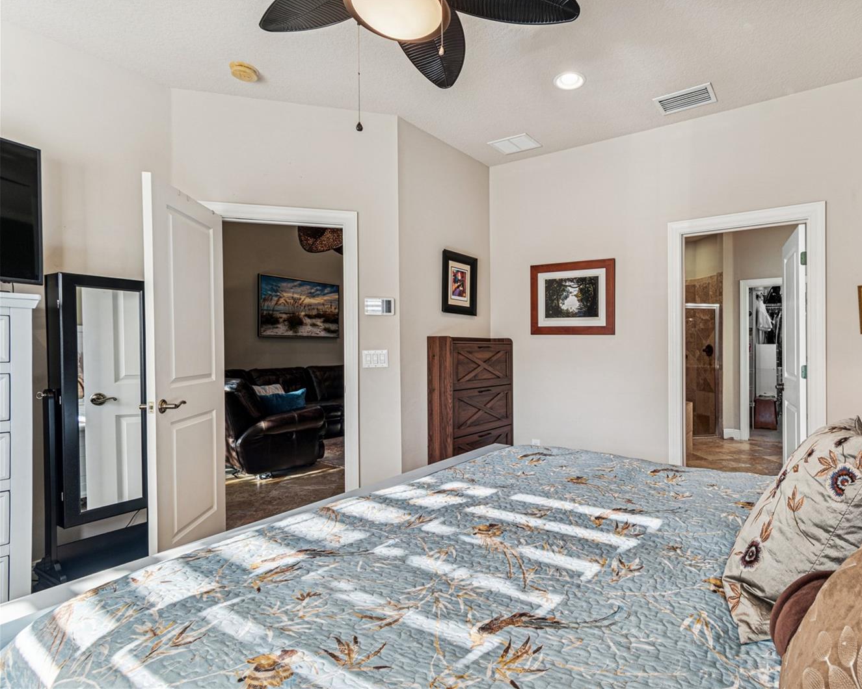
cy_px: 343
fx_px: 434
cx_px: 520
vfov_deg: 77.0
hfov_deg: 88.4
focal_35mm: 17
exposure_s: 1/8
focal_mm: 10
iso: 100
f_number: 7.1
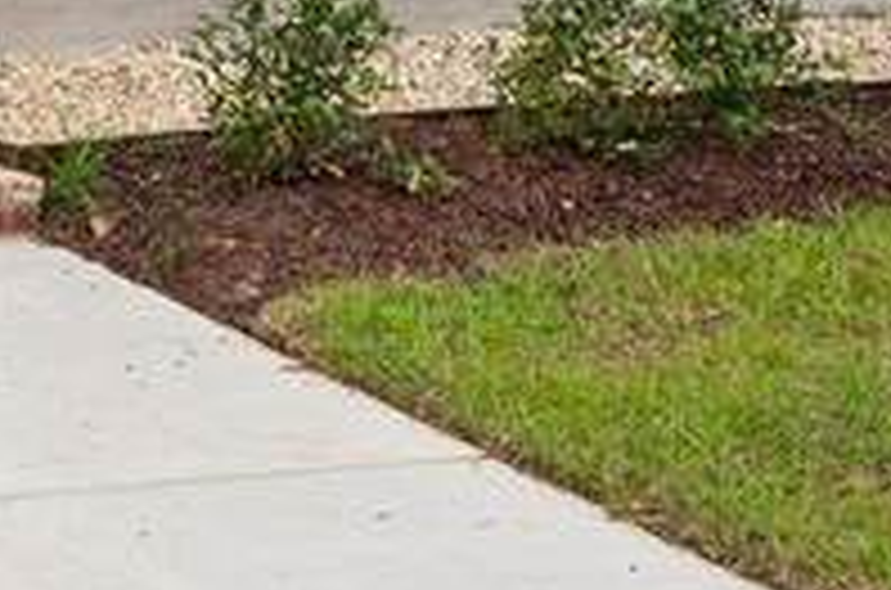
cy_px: -935
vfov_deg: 9.5
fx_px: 3037
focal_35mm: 123
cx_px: -882
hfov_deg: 14.1
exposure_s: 1/400
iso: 250
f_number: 9
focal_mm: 19
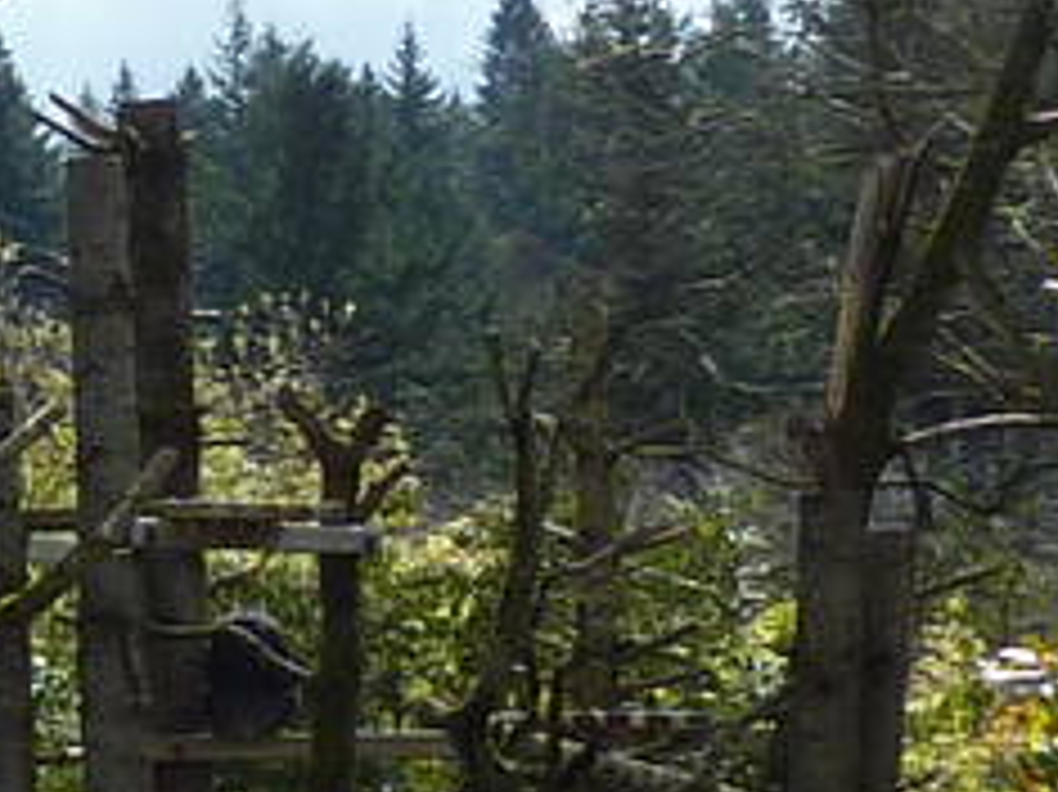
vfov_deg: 8.7
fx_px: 5193
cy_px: 130
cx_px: -1409
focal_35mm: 170
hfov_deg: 10.2
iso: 80
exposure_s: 1/500
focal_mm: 4.1
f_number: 3.3
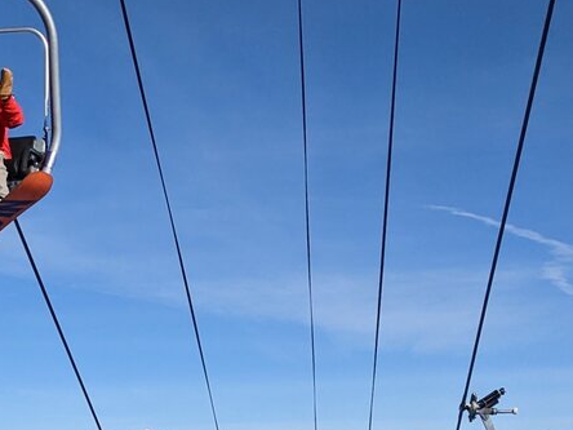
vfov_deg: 16.6
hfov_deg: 22.5
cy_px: 582
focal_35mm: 83
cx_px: -15
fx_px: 1374
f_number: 1.73
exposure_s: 1/7813
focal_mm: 4.38
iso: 71
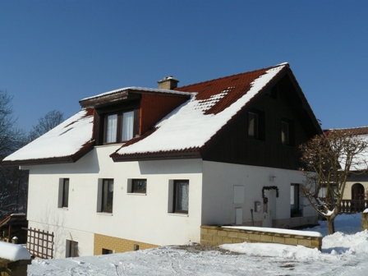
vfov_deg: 39.7
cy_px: 138
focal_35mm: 36
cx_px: 184
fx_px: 383
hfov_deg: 51.4
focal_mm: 6
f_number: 8
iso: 100
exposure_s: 1/500
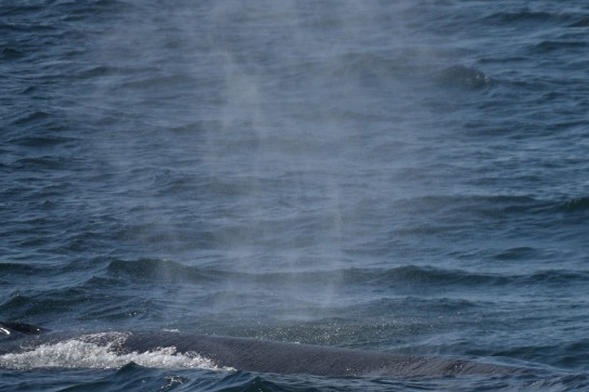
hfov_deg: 4.2
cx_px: 445
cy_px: 327
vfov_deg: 2.8
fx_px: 8049
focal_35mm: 492
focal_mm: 165
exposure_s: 1/4000
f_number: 5.3
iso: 200
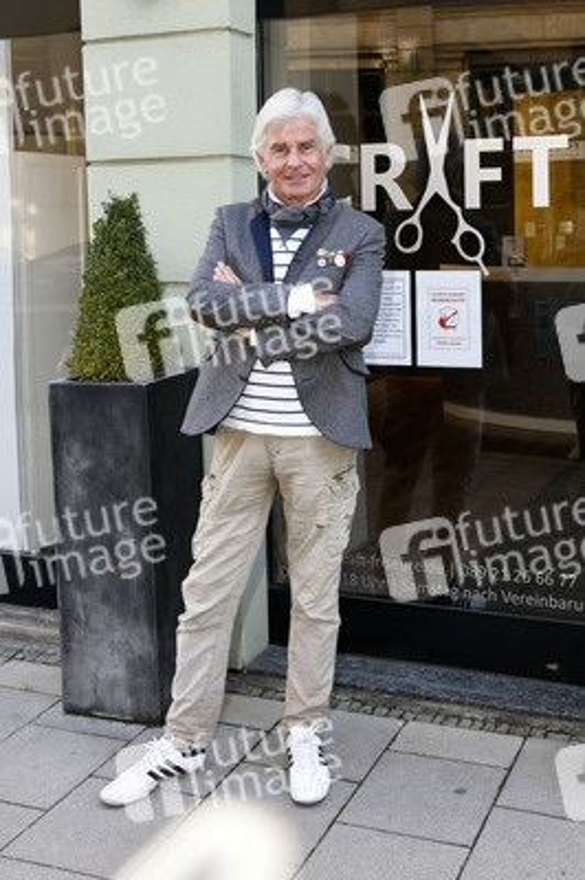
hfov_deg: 42.3
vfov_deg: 60.3
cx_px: 292
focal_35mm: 31
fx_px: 757
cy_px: 440
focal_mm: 31
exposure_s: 1/160
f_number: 6.3
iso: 640
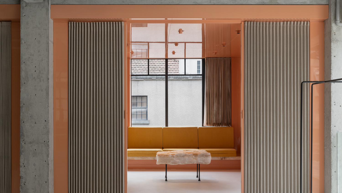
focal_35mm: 42
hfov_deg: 48.4
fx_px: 381
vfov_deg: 28.3
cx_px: 171
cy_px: 112
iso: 500
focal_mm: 40
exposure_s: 1/100
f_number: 8
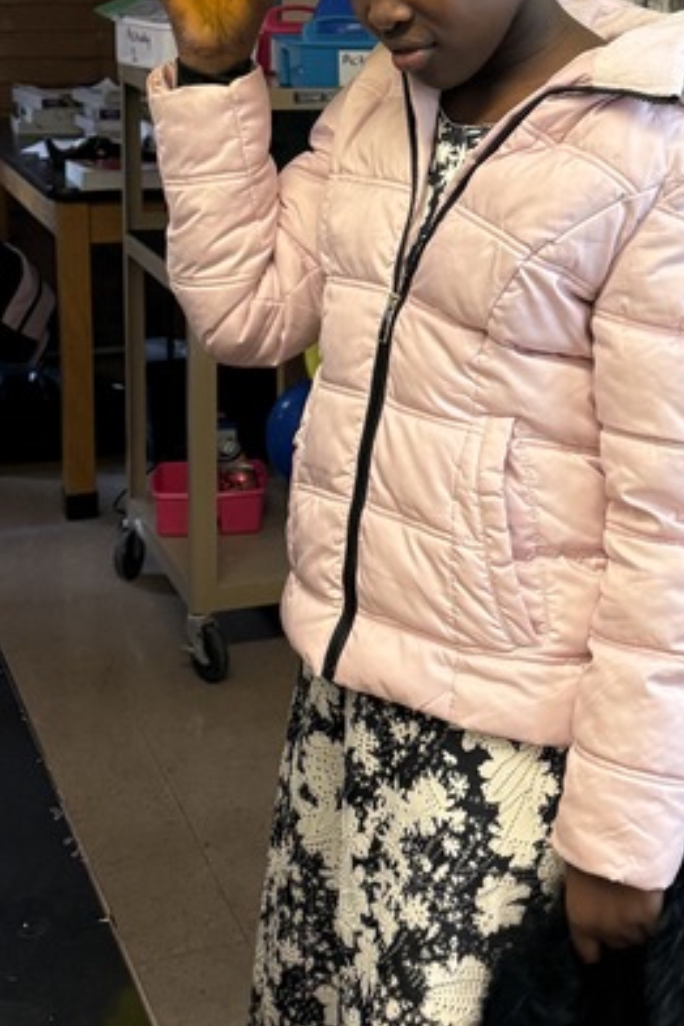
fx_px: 1852
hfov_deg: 20.5
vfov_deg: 30.6
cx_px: 606
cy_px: 295
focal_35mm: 65
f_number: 1.78
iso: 320
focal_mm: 6.76
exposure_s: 1/120
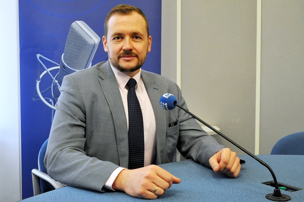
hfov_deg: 53.2
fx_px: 304
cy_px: 101
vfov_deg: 36.8
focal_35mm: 36
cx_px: 152
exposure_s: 1/60
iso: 800
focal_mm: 24
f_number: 3.8
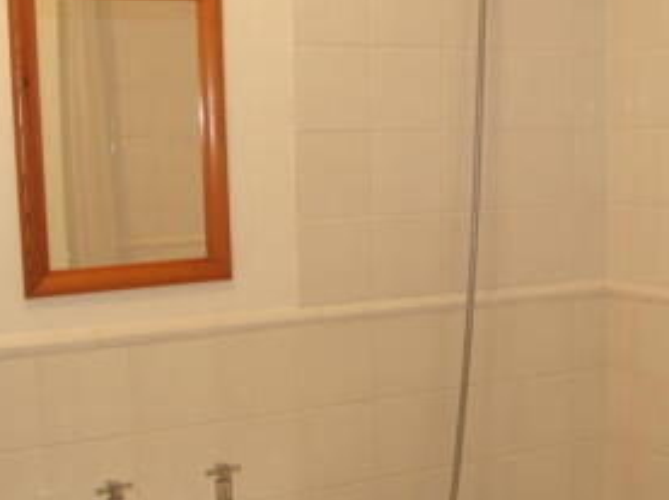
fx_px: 1139
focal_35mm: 59
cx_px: 448
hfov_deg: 32.5
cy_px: 277
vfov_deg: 24.7
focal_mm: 7.2
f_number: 2.8
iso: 100
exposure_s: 1/50
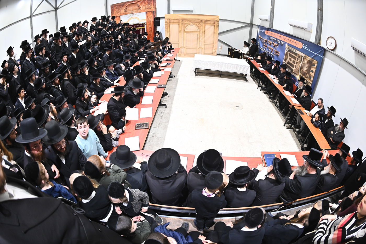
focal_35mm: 16
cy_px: 122
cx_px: 183
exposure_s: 1/160
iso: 2500
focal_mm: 16
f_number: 5
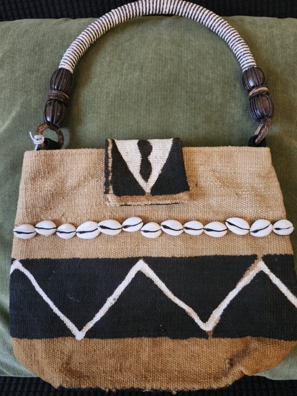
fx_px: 263
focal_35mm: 23
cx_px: 148
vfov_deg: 73.9
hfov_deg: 58.9
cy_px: 198
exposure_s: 1/24
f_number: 1.8
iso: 640
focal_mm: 5.54
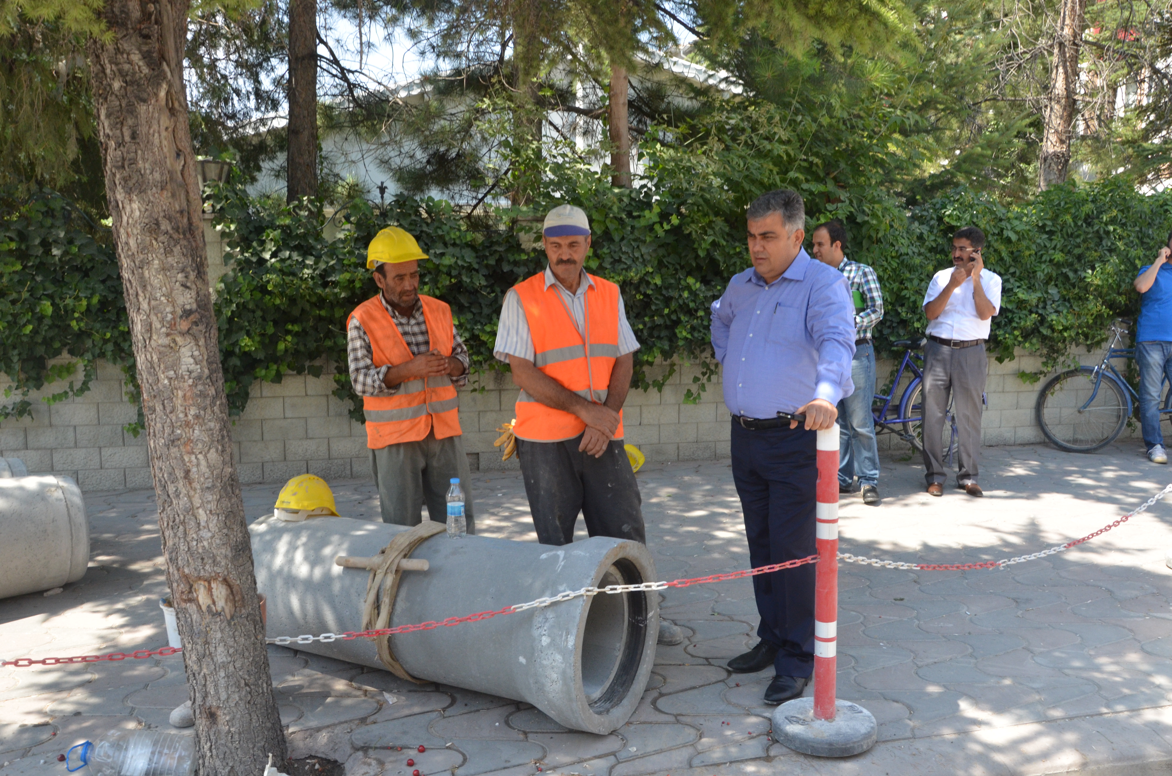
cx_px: 586
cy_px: 388
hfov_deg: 67.5
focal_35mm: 27
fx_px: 877
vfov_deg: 47.7
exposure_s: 1/320
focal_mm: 18
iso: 800
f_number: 9
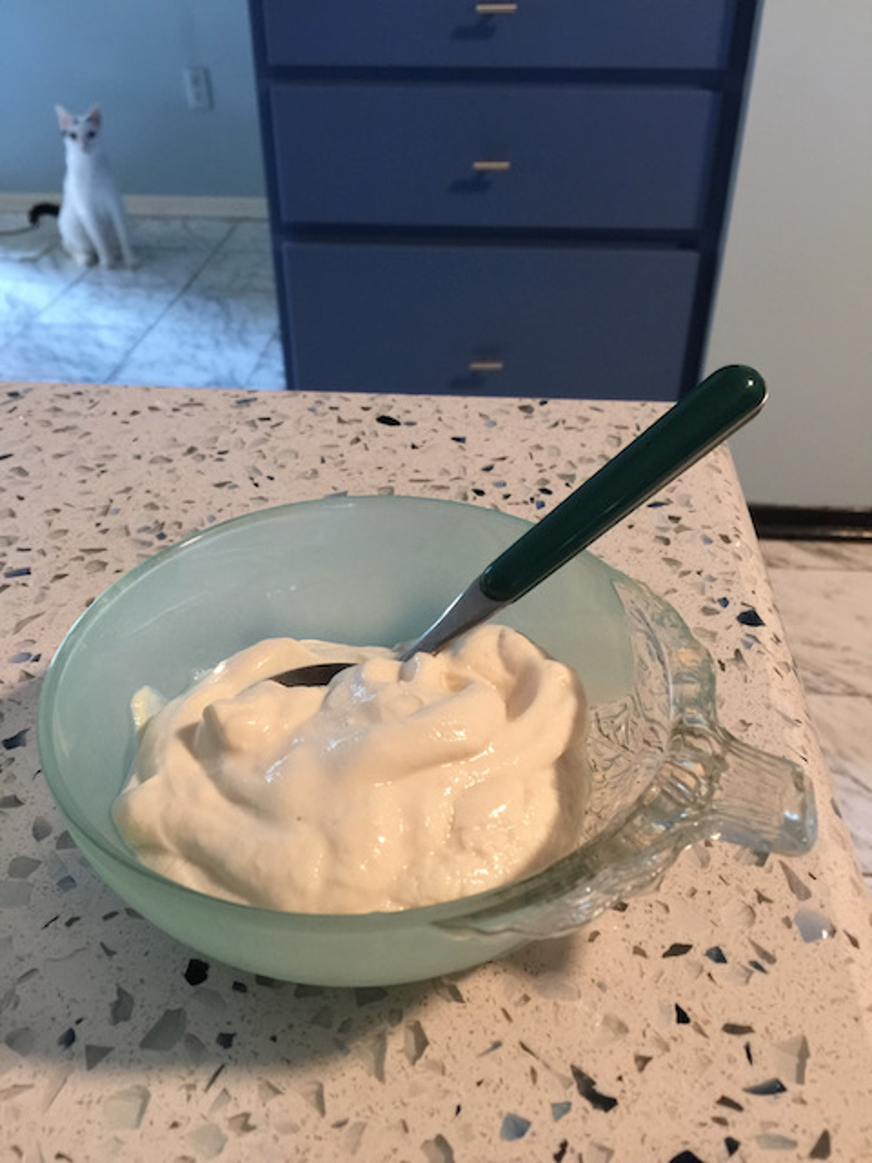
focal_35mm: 29
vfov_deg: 61.7
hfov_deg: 48.2
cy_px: 582
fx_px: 974
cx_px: 436
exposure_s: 1/10
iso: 125
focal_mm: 4.15
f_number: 2.2
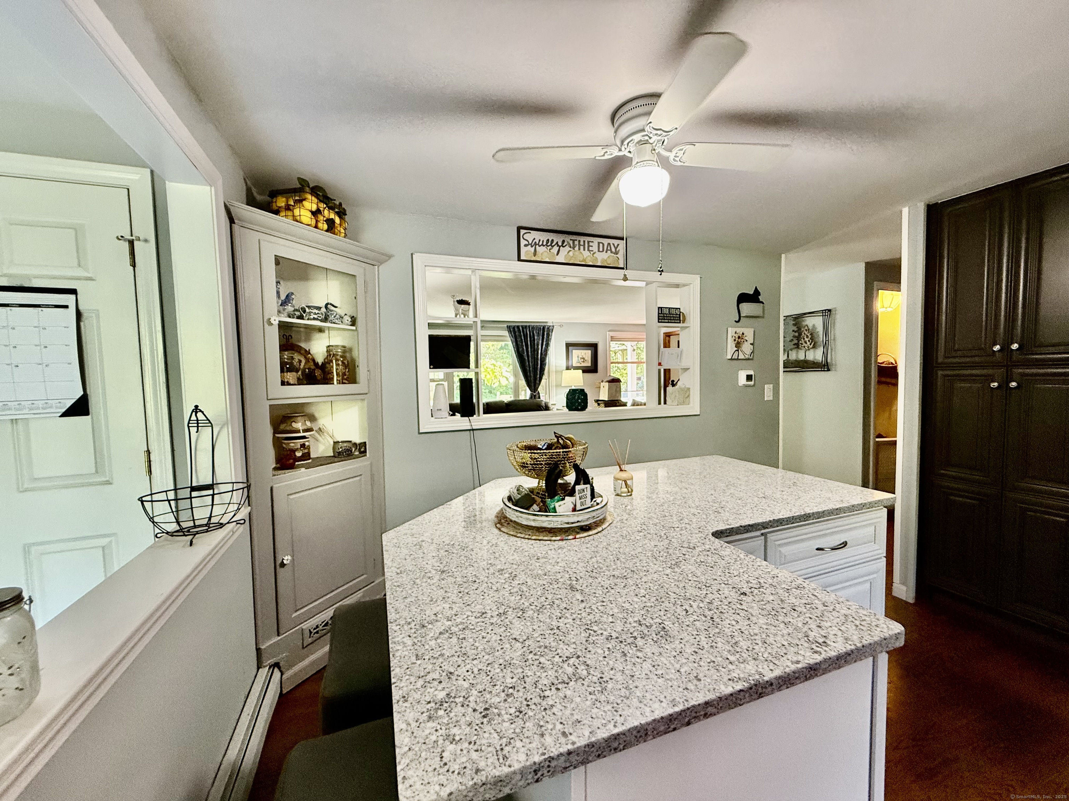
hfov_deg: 102.1
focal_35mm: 14
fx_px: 432
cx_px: 534
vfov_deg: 85.7
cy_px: 400
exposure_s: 1/60
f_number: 2.2
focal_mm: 2.22
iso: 500
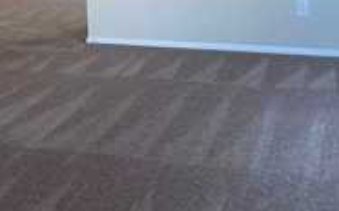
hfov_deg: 21.5
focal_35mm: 95
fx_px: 877
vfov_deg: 13.2
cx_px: 56
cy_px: -78
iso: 40
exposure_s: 1/27
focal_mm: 4.2
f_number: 1.6
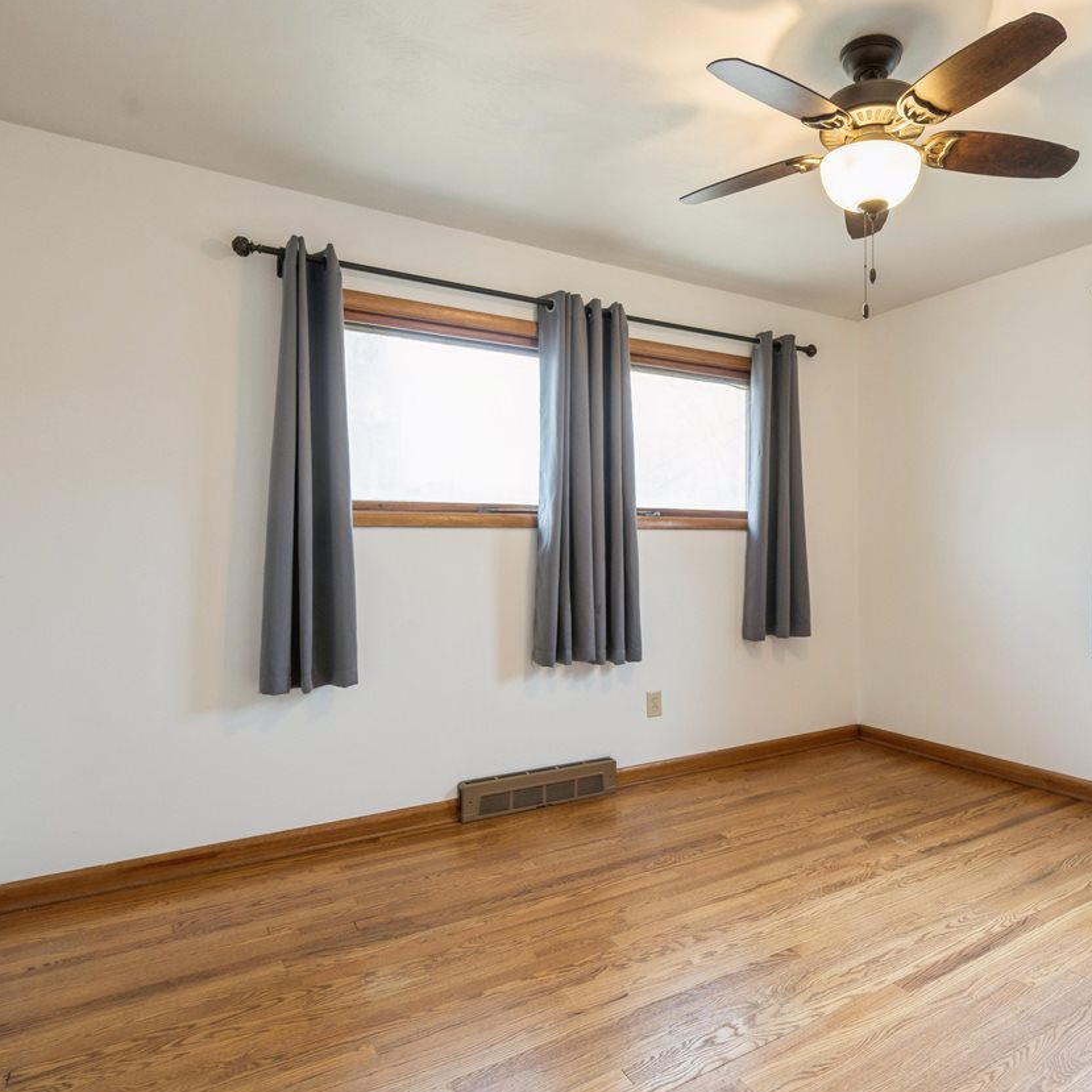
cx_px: 694
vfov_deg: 72.1
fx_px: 749
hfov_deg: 70.8
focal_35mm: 21
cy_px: 535
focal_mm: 16
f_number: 8
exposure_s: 1/13
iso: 400
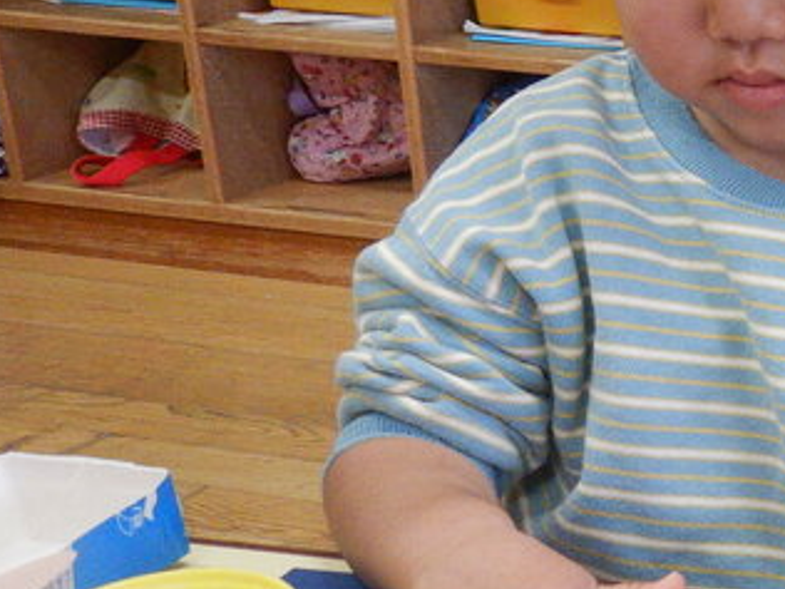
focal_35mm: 76
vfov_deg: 19.4
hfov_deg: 21.1
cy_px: 296
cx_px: 1227
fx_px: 1723
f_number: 2.8
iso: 125
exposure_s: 1/30
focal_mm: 4.3
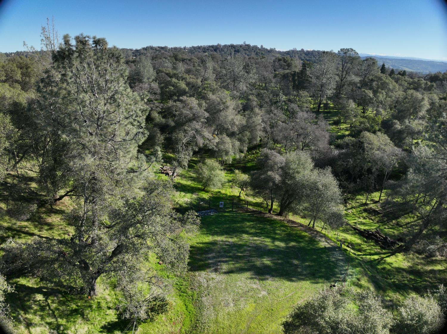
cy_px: 167
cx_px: 224
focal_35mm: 24
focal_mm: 12.29
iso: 100
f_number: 2.8
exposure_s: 1/2000
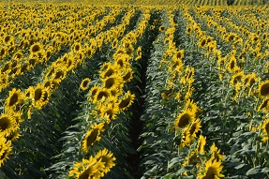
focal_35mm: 251
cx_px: 147
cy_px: 68
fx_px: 1874
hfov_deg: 8.2
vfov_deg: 5.5
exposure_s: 1/320
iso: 200
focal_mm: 80
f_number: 9
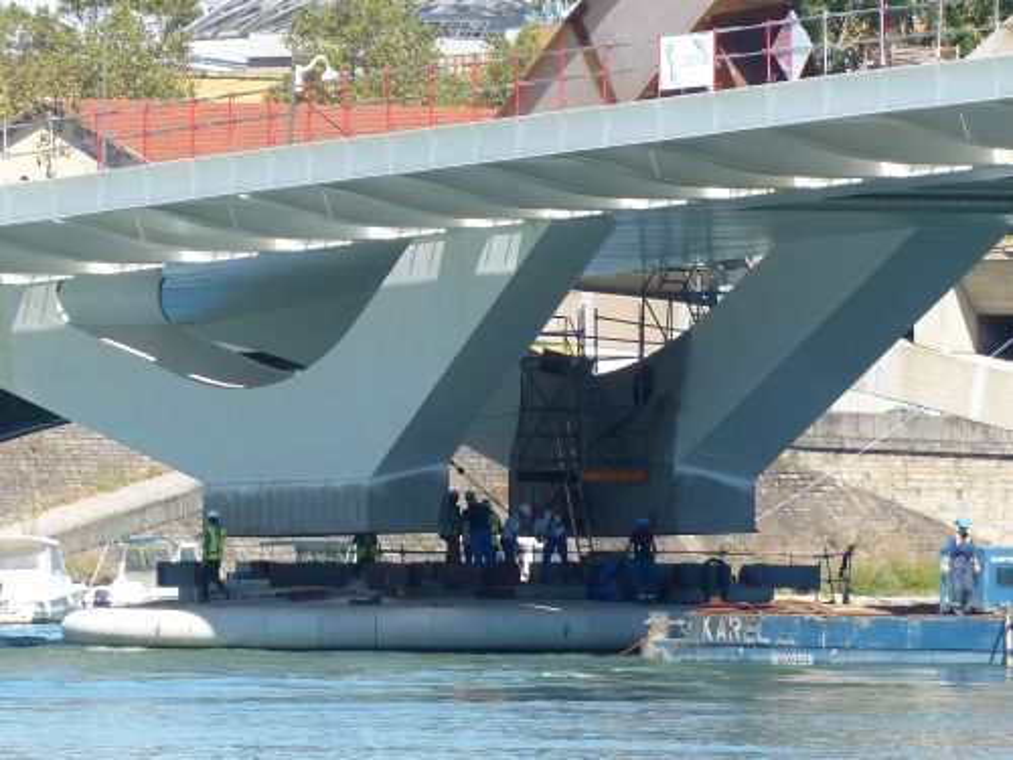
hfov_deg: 2.6
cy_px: 380
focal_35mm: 769
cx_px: 506
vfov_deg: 1.9
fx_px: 22504
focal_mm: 108
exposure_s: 1/640
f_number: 4
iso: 100
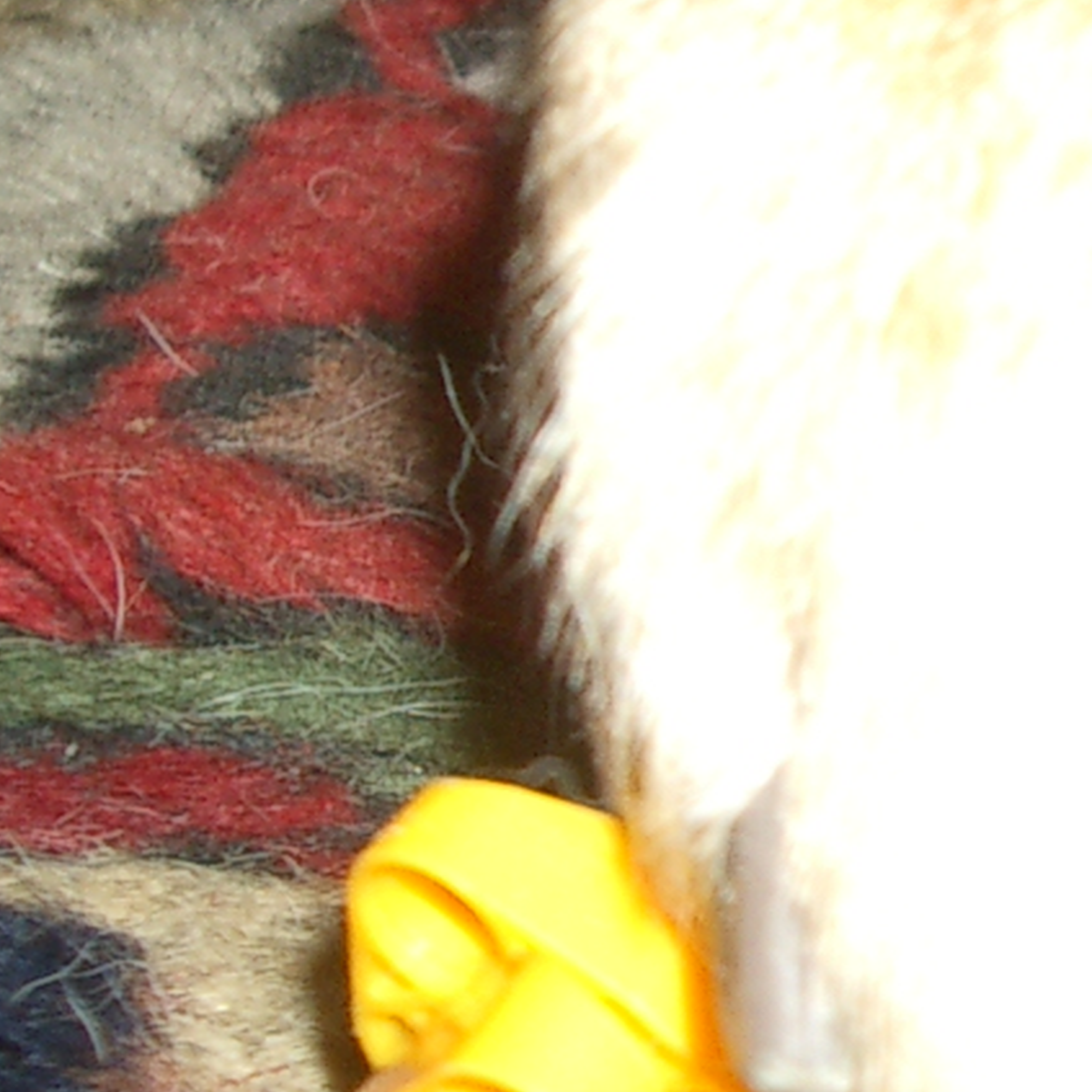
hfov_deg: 14.1
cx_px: 1523
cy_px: 263
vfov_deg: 14.8
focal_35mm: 117
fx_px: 4176
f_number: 2.6
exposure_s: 1/40
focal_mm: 5.8
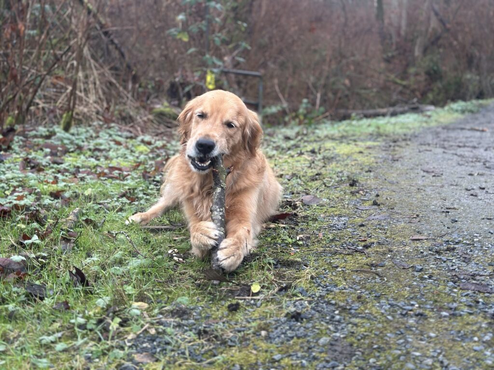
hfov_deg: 39.7
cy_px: 185
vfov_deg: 30.3
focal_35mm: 48
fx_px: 685
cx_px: 247
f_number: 1.78
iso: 200
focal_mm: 6.86
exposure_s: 1/60
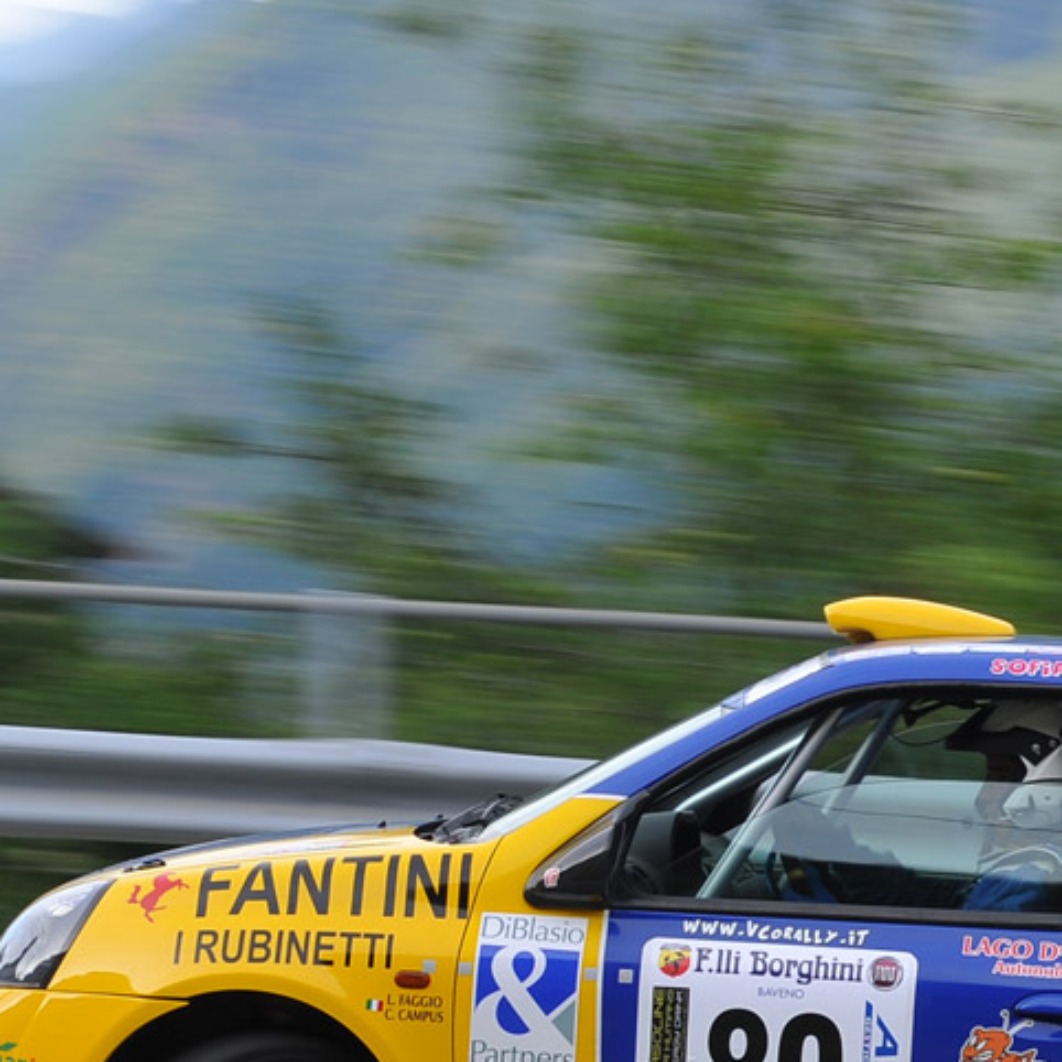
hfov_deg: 12.4
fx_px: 4859
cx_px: 1000
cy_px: 1016
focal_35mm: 140
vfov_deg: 12.4
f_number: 10
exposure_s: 1/50
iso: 200
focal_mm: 44
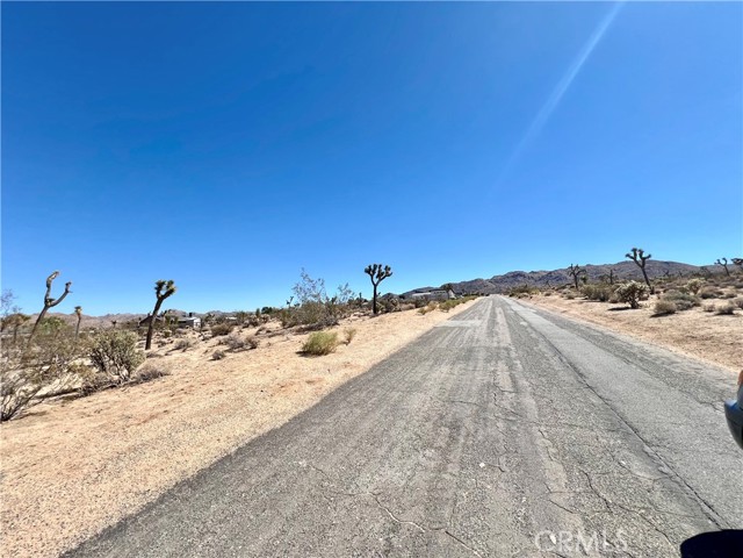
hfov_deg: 106.2
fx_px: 279
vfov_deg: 89.9
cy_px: 279
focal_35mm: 13
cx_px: 372
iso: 32
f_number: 1.8
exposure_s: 1/2421
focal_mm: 1.57
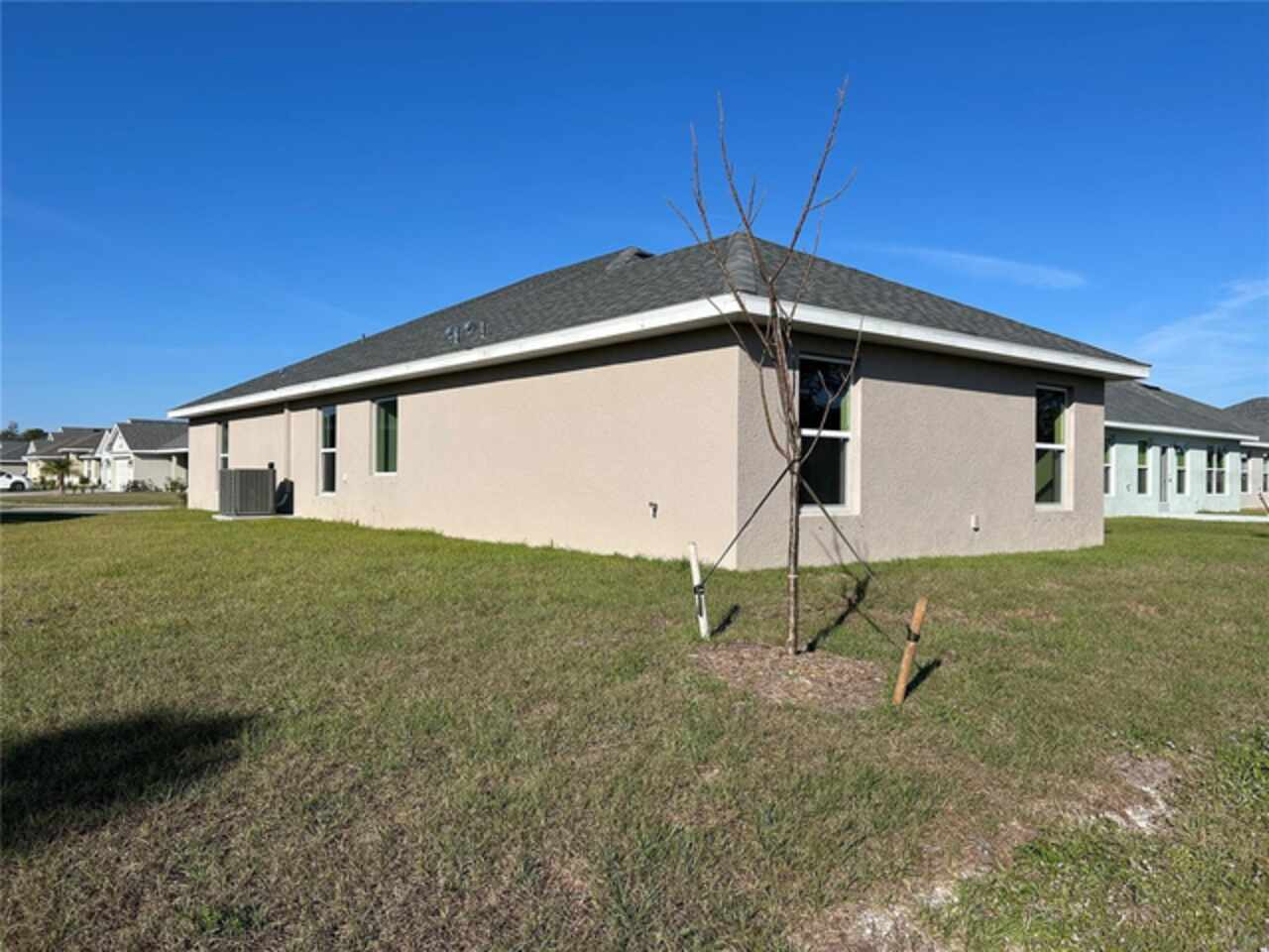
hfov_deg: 67.3
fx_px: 953
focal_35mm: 26
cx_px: 634
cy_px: 476
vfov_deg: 53.1
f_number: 1.5
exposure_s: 1/5882
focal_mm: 5.7
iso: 50
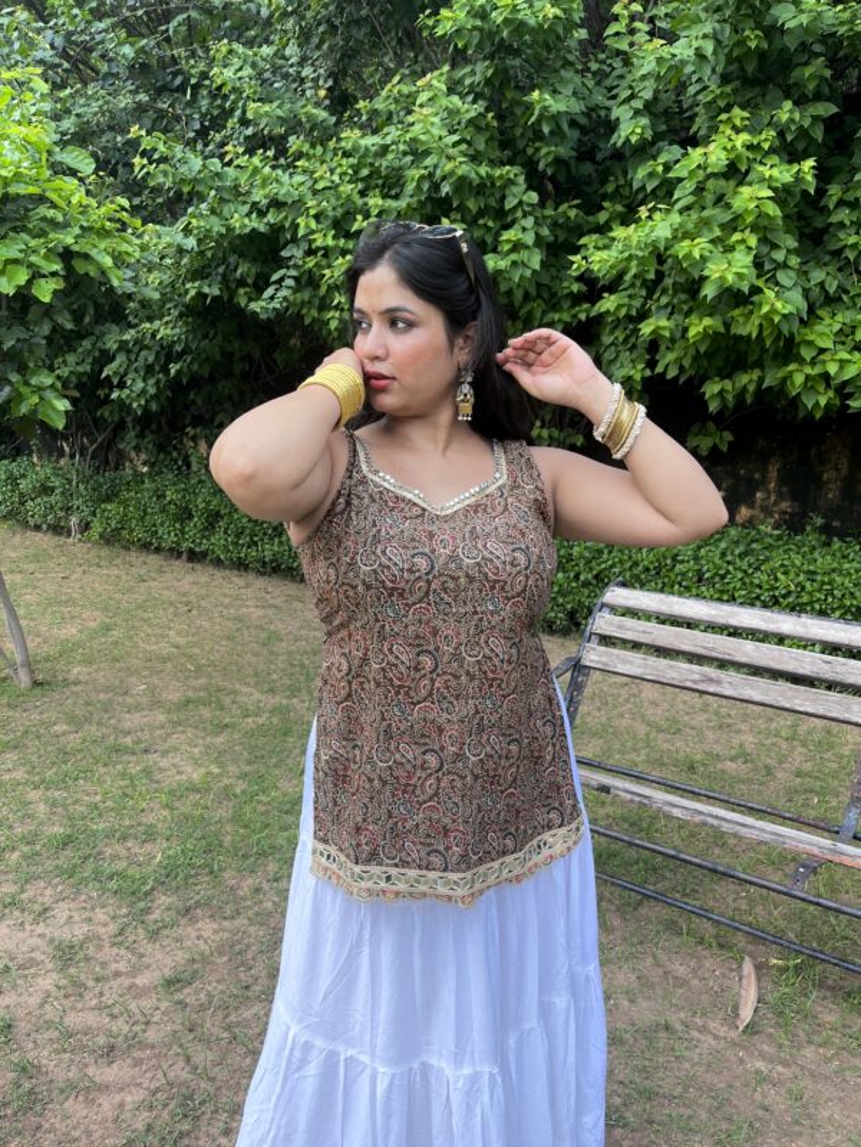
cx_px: 430
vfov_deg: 67.3
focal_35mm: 26
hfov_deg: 53.1
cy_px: 574
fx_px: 862
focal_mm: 5.1
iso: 50
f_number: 1.6
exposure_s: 1/288
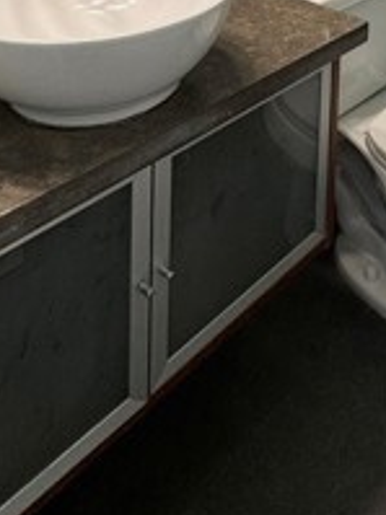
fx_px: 670
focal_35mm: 45
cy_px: -197
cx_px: 352
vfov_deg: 30.4
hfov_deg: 30.6
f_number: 2.2
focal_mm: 2.22
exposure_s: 1/120
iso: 125
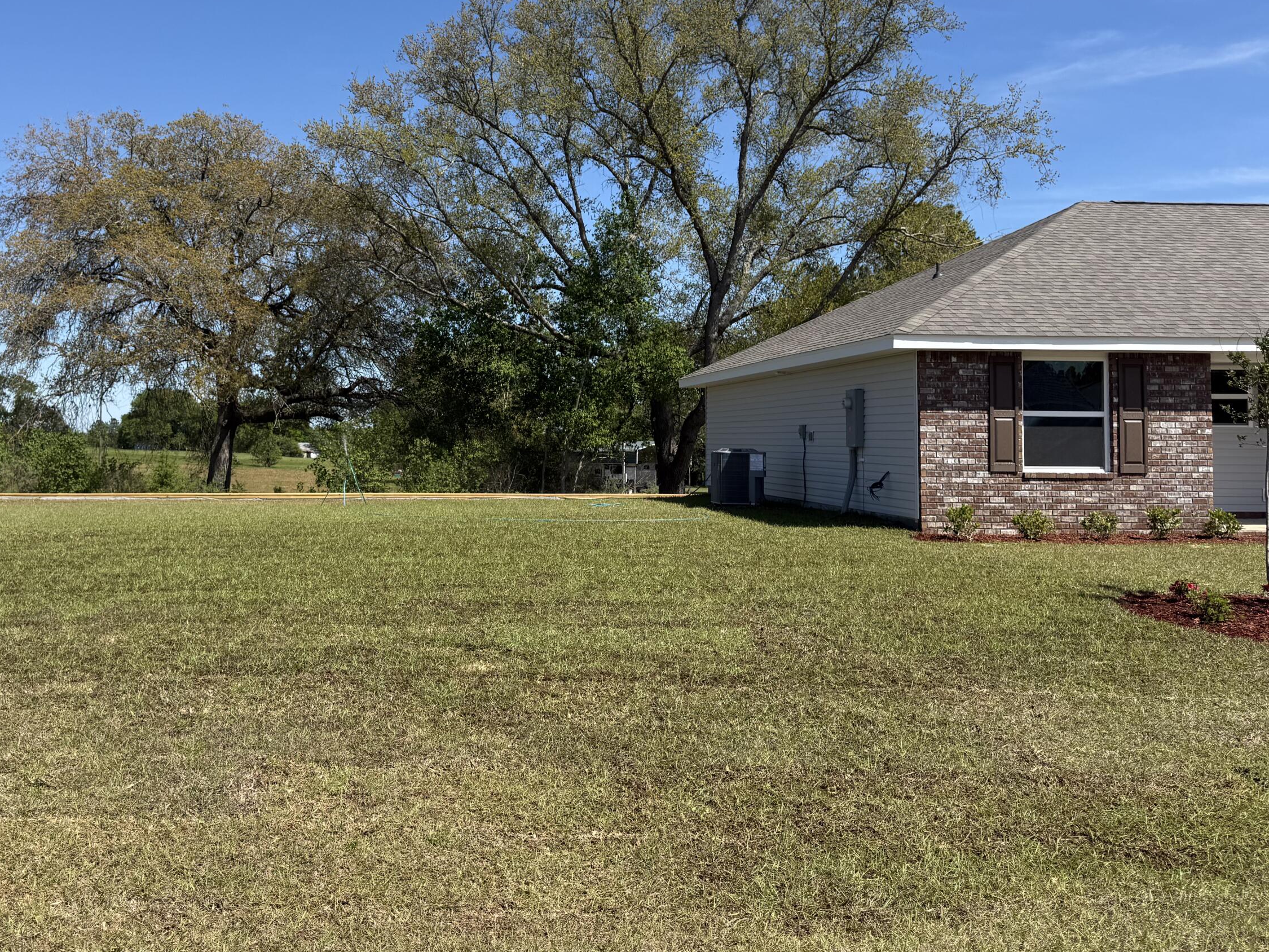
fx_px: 1173
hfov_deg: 56.1
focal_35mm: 32
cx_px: 473
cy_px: 374
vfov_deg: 43.9
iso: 80
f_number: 1.78
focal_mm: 6.76
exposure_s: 1/3953
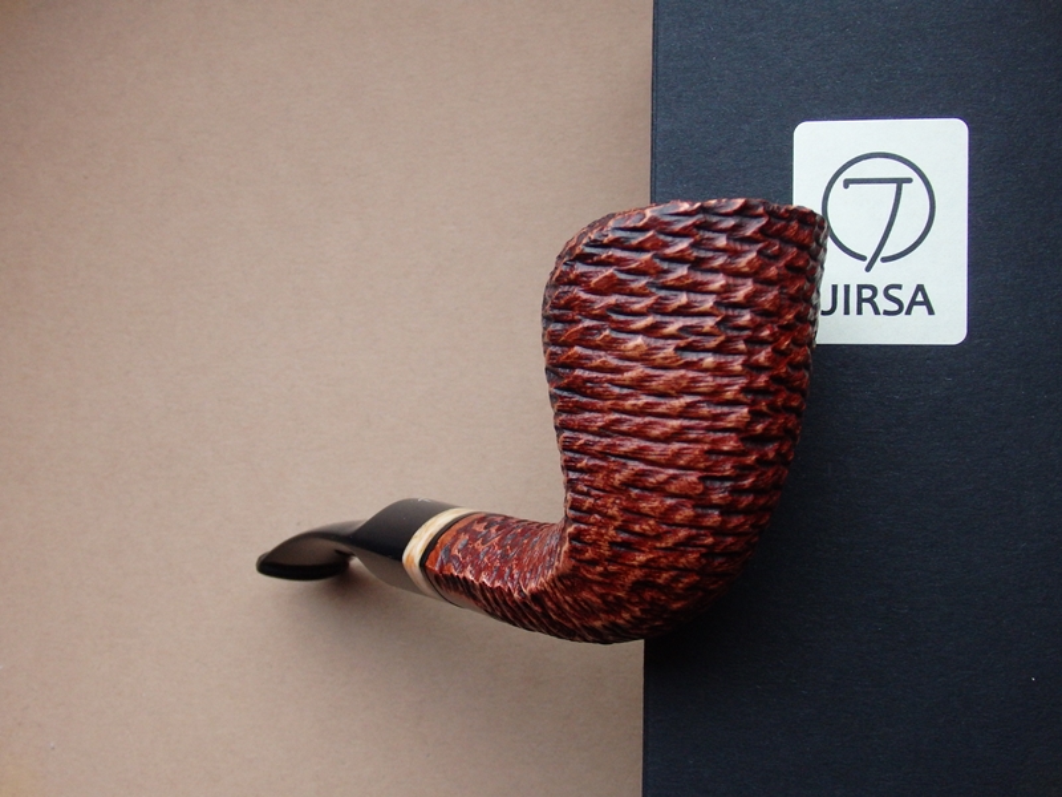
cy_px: 398
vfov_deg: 32.2
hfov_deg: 42.1
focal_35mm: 45
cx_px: 531
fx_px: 1381
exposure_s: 1/50
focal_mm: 8
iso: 500
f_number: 3.8
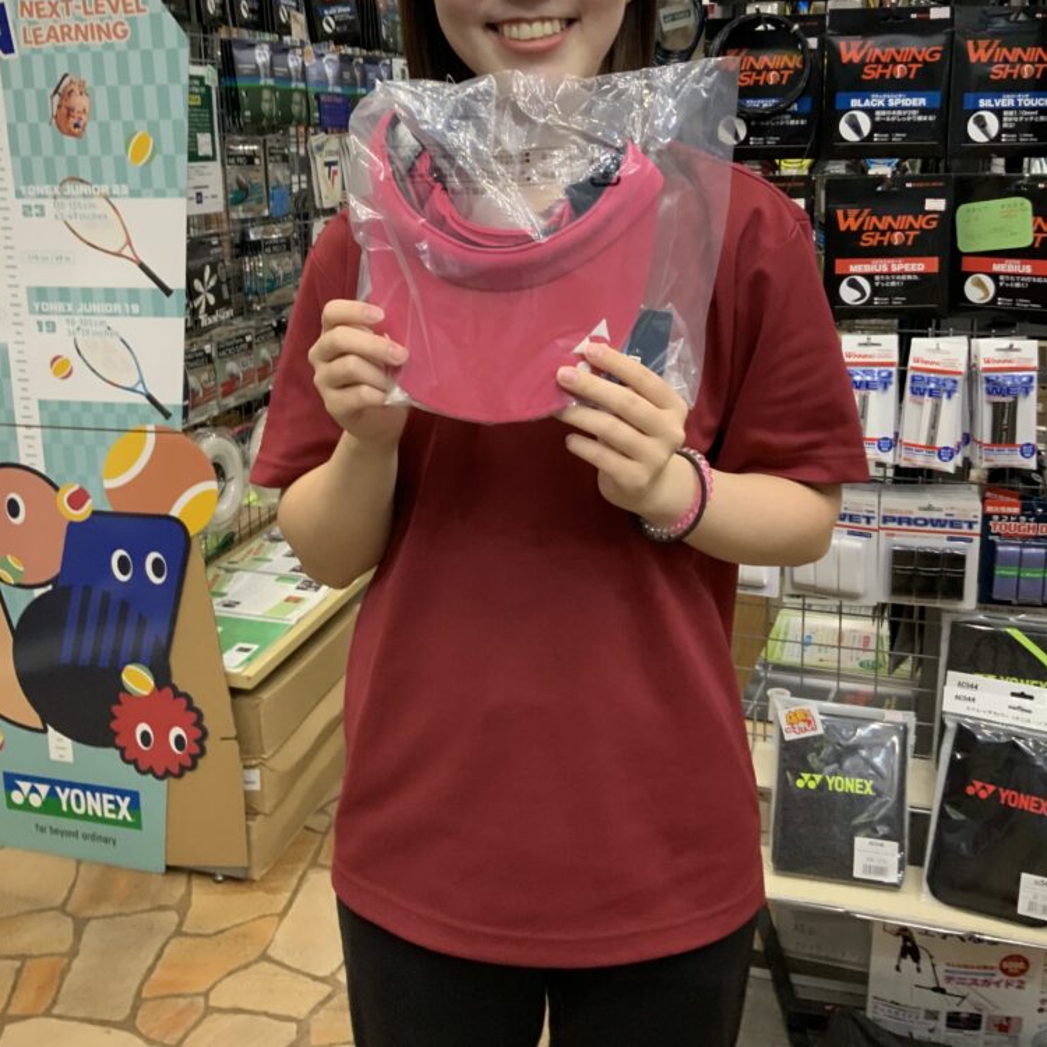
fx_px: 1198
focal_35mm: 35
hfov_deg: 47.2
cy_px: 377
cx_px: 528
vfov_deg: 46.7
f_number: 1.8
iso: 125
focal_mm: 3
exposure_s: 1/50
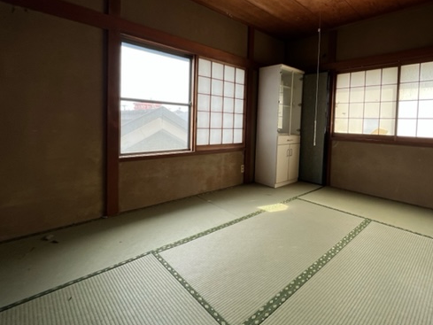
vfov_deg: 74.1
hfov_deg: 90.1
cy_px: 134
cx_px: 255
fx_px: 213
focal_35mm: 17
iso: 32
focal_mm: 1.57
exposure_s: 1/99
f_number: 1.8
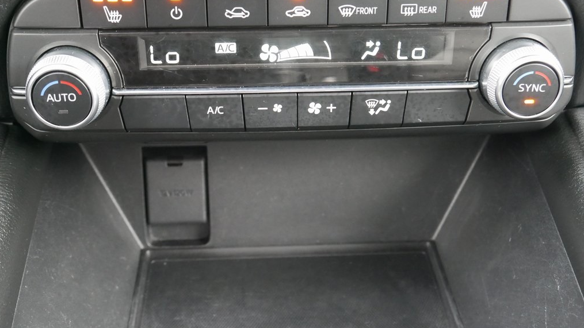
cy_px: 123
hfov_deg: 46.4
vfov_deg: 27.0
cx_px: 291
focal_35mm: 44
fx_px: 681
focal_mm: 20
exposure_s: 1/50
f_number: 4.5
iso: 3200
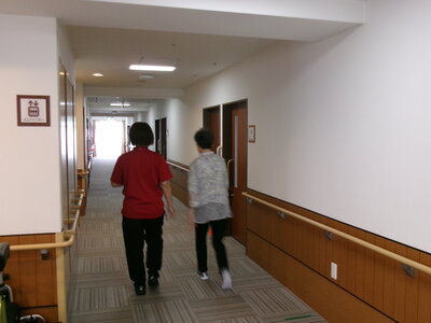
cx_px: 216
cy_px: 162
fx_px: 448
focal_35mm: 36
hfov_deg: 51.4
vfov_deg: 39.7
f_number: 4.5
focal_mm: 6.4
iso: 400
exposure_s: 1/25
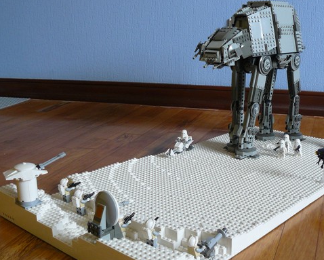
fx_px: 451
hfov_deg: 39.4
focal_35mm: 47
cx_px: 194
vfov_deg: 32.1
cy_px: 147
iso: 125
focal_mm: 6
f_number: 2.8
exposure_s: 1/30
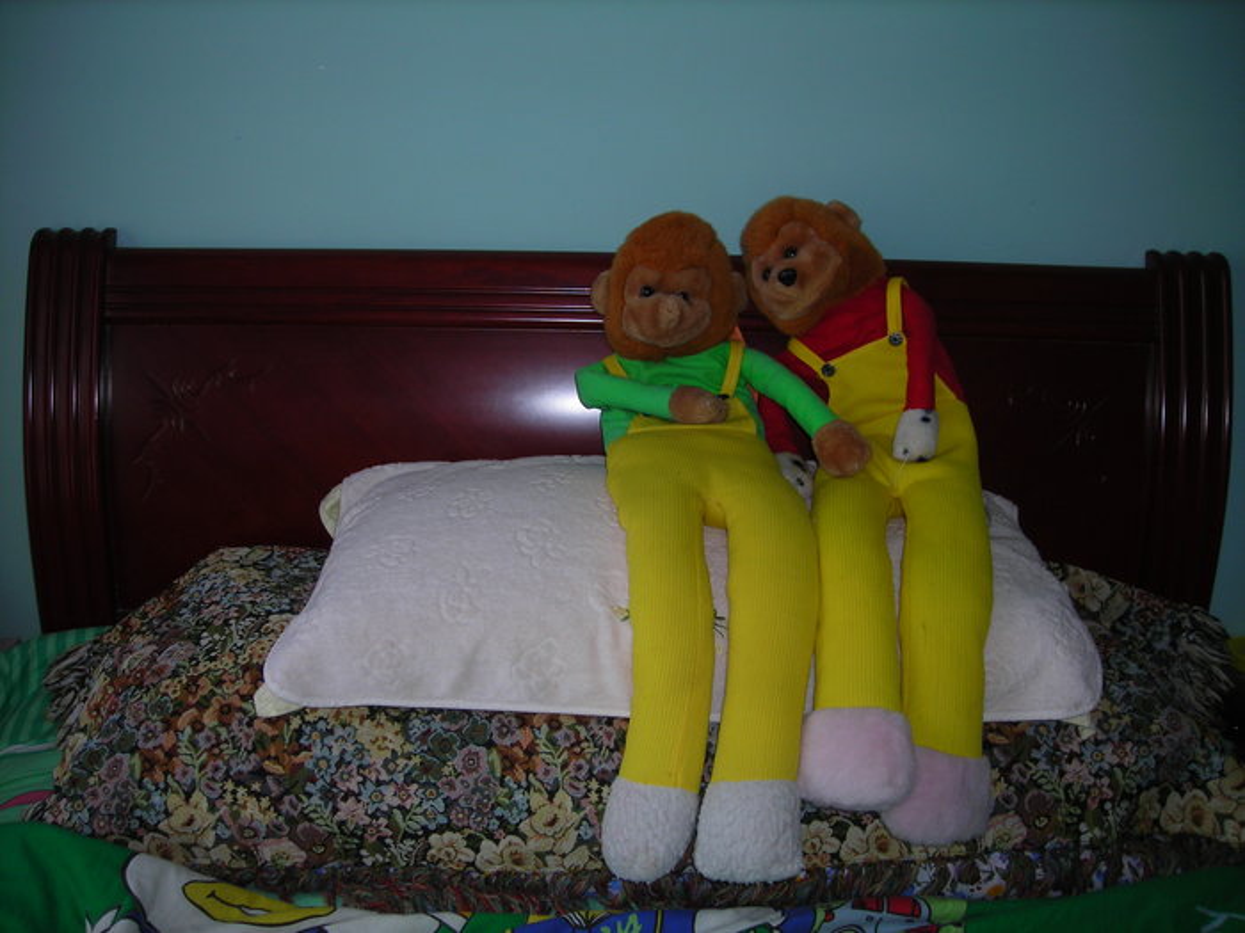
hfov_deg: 49.0
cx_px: 622
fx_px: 1367
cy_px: 466
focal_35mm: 38
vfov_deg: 37.7
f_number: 3.2
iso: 50
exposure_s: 1/60.1
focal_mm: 6.3
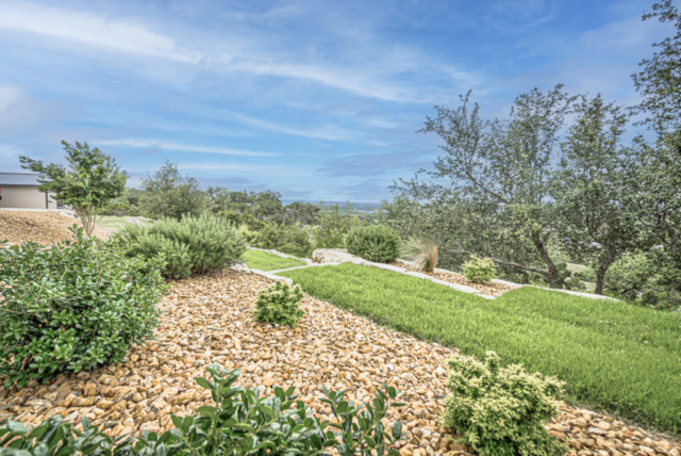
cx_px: 340
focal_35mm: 16
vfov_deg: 73.9
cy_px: 228
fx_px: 303
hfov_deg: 96.7
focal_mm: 16
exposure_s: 1/320
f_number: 8
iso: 125
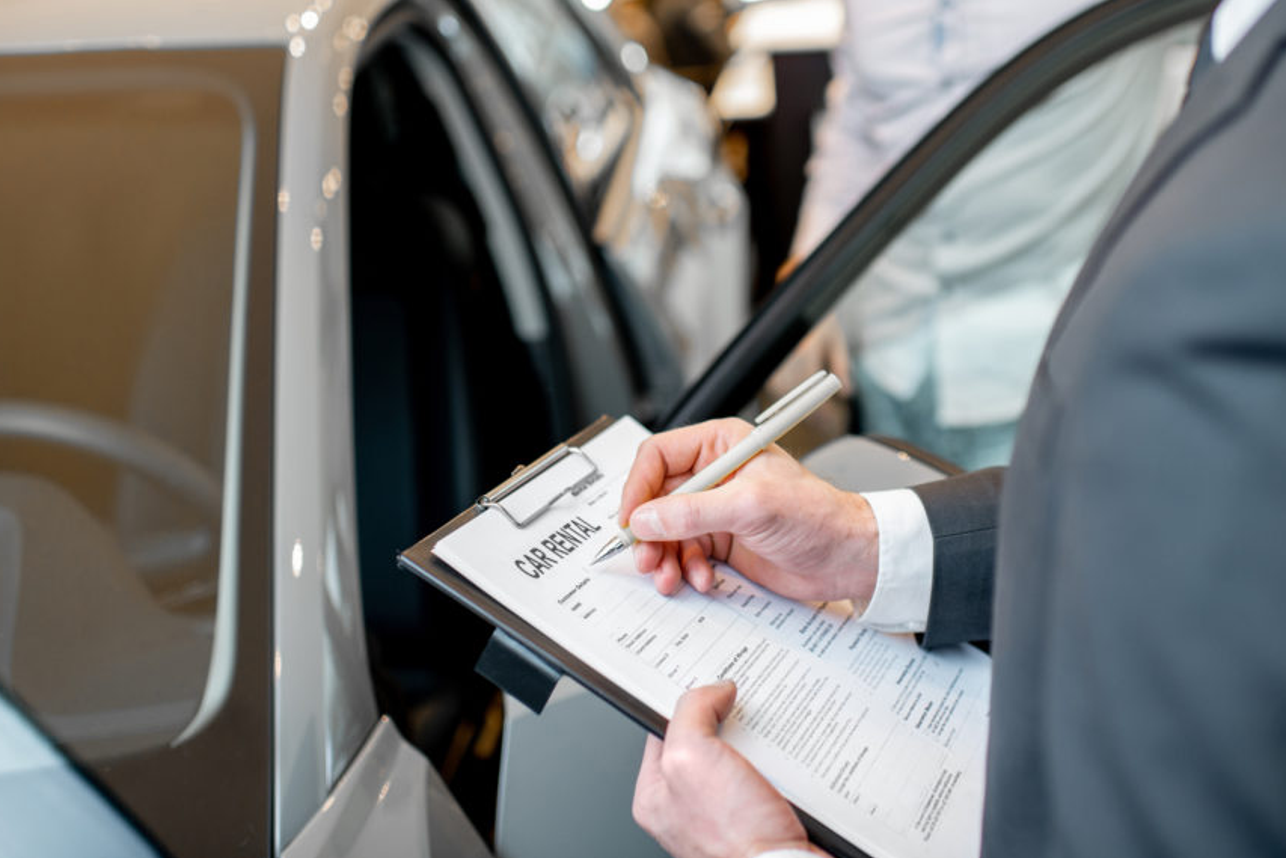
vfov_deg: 31.8
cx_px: 715
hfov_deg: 46.3
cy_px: 346
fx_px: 1500
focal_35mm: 42
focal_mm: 35
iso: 400
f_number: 2.2
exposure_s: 1/160
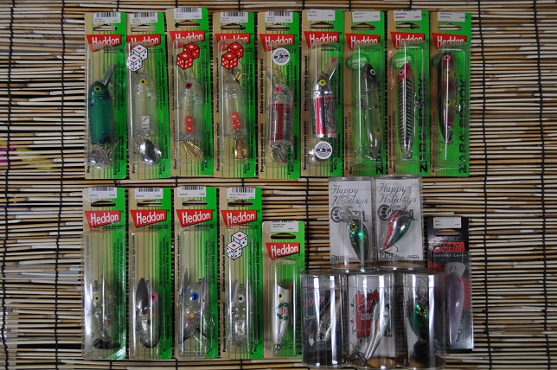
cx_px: 278
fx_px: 510
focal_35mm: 33
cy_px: 185
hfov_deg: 57.3
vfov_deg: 39.9
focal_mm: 22
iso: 450
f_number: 4
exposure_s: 1/60
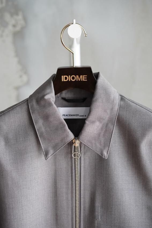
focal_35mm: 50
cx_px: 76
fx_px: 317
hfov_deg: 27.0
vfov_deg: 39.6
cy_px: 114
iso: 500
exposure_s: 1/125
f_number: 2.8
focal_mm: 50
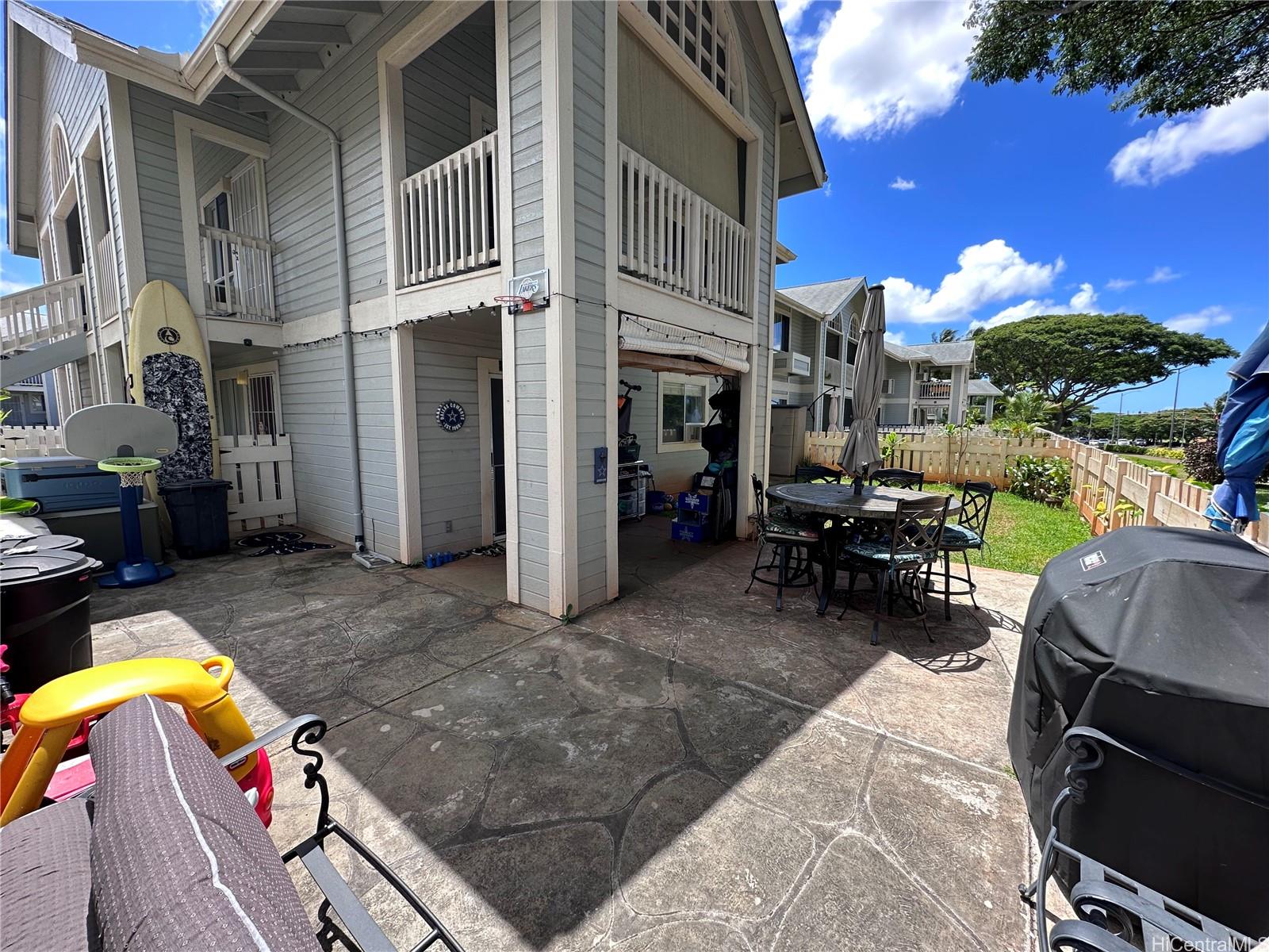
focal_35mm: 14
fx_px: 513
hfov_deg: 102.1
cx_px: 634
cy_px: 476
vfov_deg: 85.7
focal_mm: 2.22
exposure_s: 1/633
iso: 40
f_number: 2.2
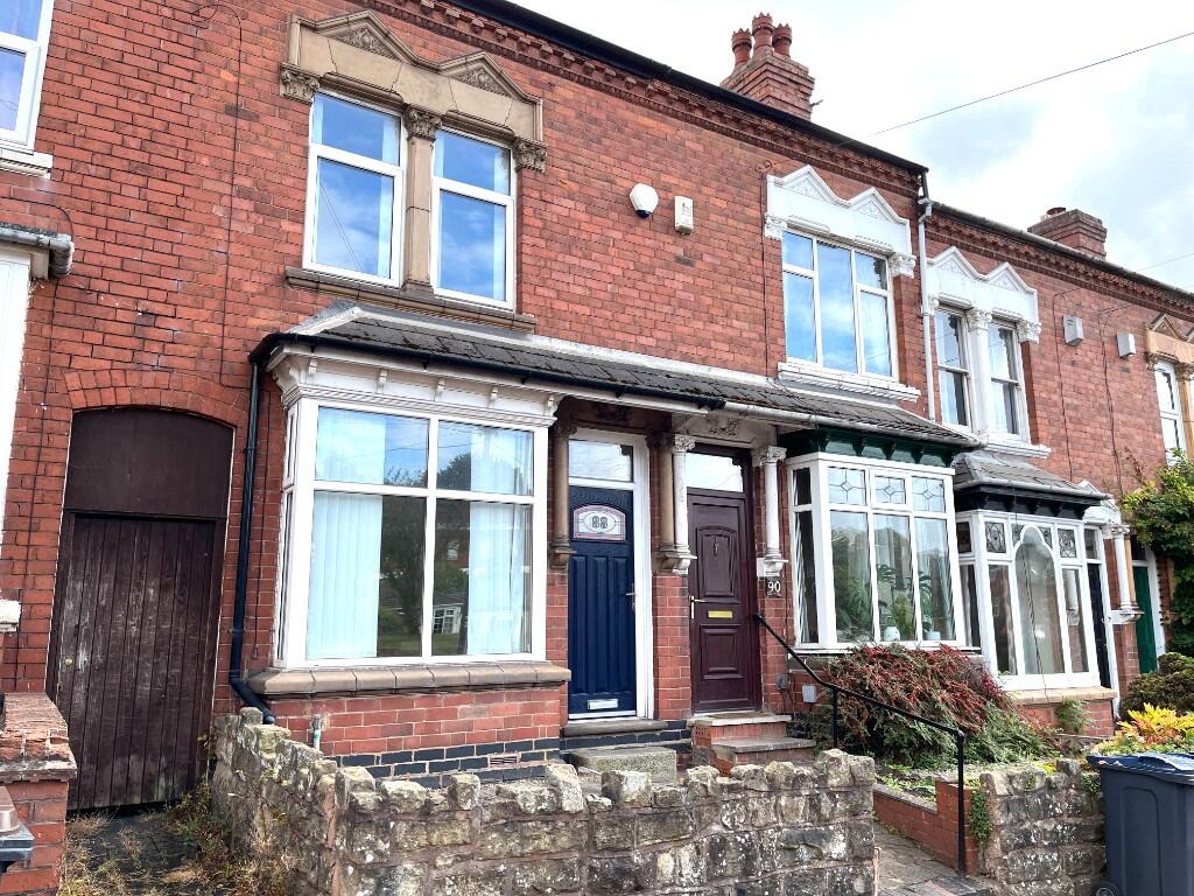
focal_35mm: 26
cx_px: 597
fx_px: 897
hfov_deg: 67.3
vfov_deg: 53.1
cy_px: 448
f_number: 1.6
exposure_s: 1/935
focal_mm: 5.1
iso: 50
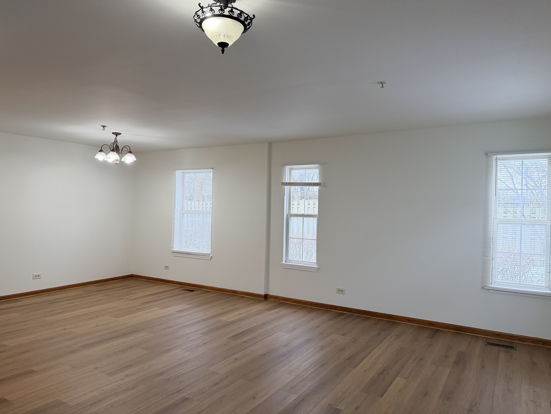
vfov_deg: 56.8
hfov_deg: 71.6
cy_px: 207
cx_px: 276
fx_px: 382
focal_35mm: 24
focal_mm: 6.76
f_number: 1.78
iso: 200
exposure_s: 1/226
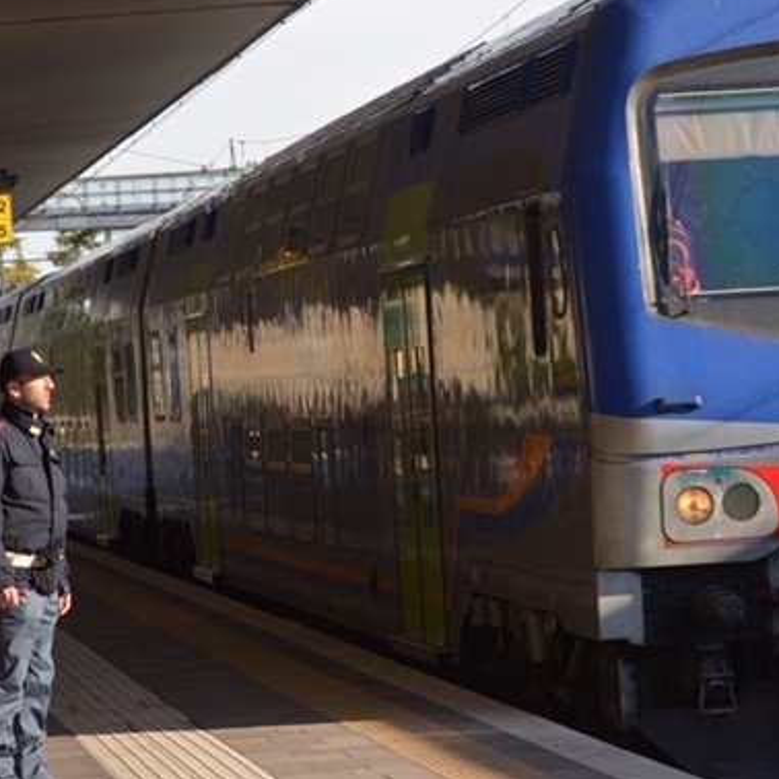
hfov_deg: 9.5
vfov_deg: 9.5
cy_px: 342
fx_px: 4678
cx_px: 460
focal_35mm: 184
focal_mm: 85
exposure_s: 1/125
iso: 100
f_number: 5.6
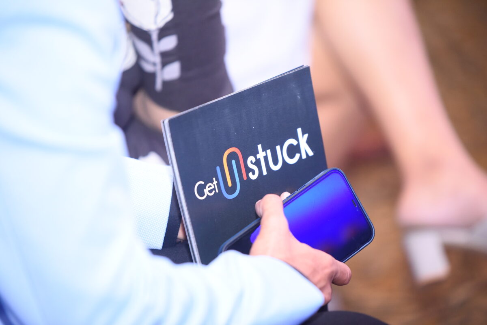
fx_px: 2705
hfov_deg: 10.3
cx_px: 244
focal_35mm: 200
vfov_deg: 6.9
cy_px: 162
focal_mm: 200
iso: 3200
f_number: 2.8
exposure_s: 1/100
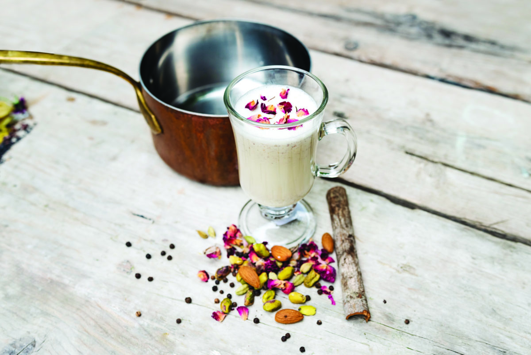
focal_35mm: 35
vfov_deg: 37.9
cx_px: 266
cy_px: 178
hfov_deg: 54.4
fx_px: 516
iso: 400
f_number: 4.5
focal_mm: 35
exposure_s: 1/400
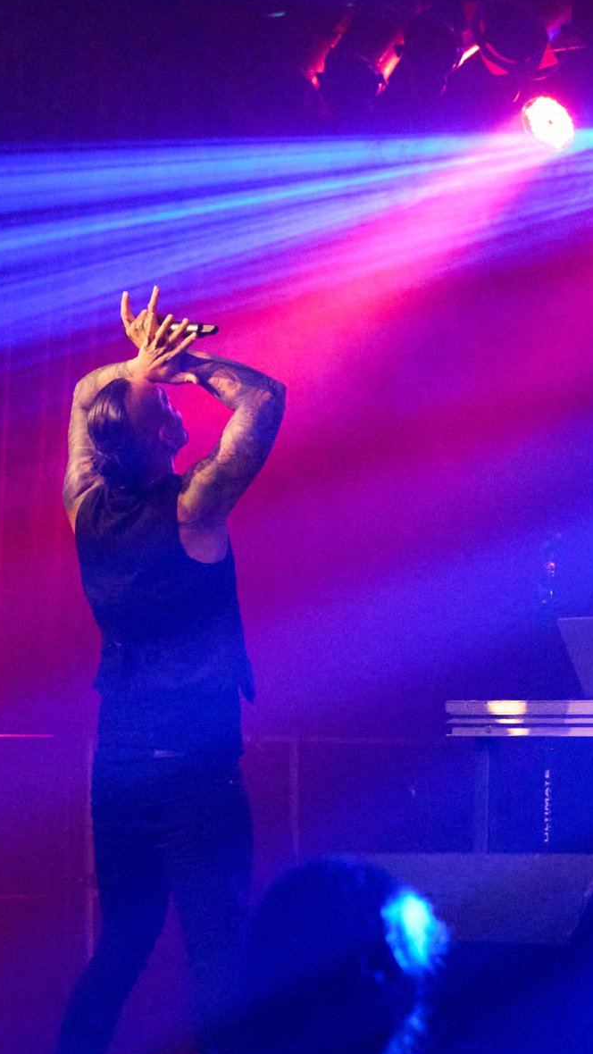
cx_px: 432
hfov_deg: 7.6
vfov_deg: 13.5
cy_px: 653
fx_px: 4443
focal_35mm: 159
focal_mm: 70
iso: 12800
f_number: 4
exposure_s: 1/250
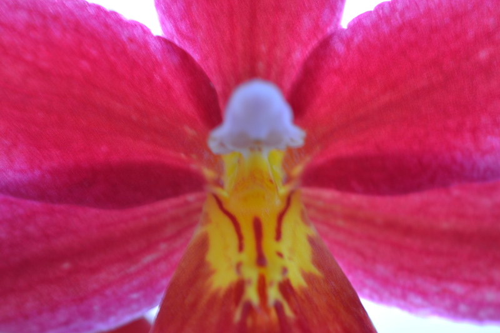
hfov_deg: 33.4
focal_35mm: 60
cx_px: 250
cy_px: 166
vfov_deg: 22.6
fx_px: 833
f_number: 7.1
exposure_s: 1/13
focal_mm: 40
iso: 200
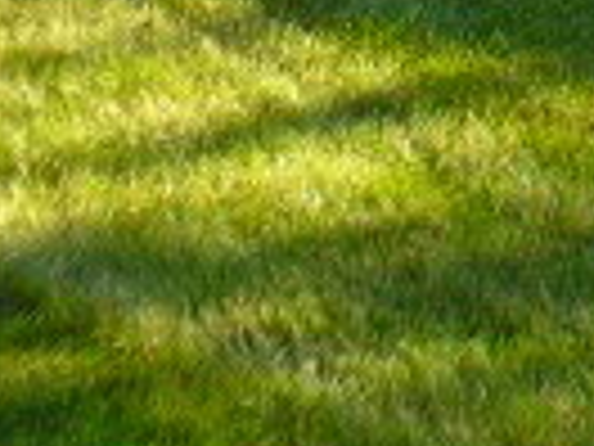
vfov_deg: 6.1
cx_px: 1238
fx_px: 3998
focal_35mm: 233
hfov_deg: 8.1
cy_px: -568
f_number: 3
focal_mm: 7.9
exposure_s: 1/100
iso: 100
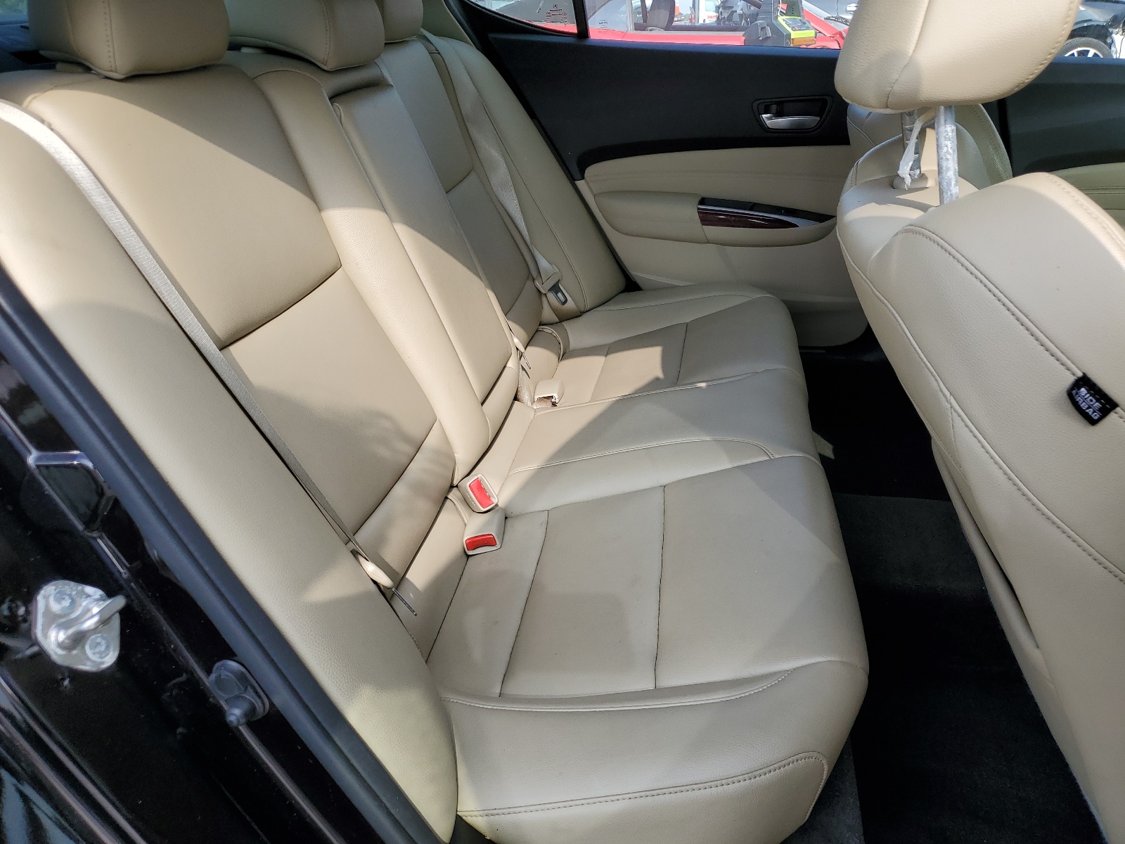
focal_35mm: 26
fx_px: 845
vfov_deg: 53.1
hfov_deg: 67.3
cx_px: 562
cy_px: 422
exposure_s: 1/1000
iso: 50
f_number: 1.5
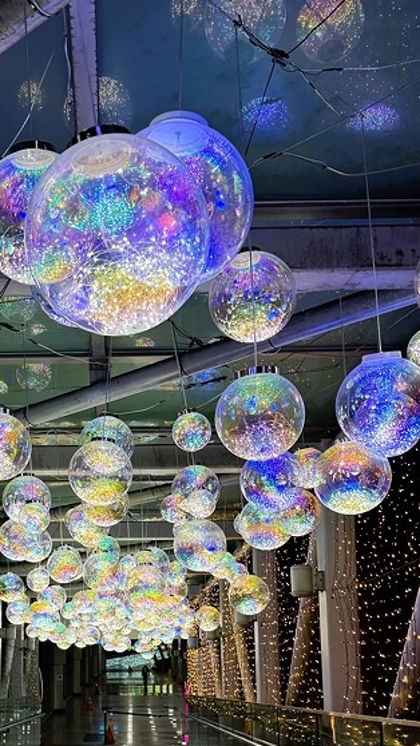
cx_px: 94
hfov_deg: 29.1
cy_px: 551
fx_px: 792
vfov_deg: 48.7
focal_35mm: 40
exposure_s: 1/256
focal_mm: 6.76
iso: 80
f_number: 1.78
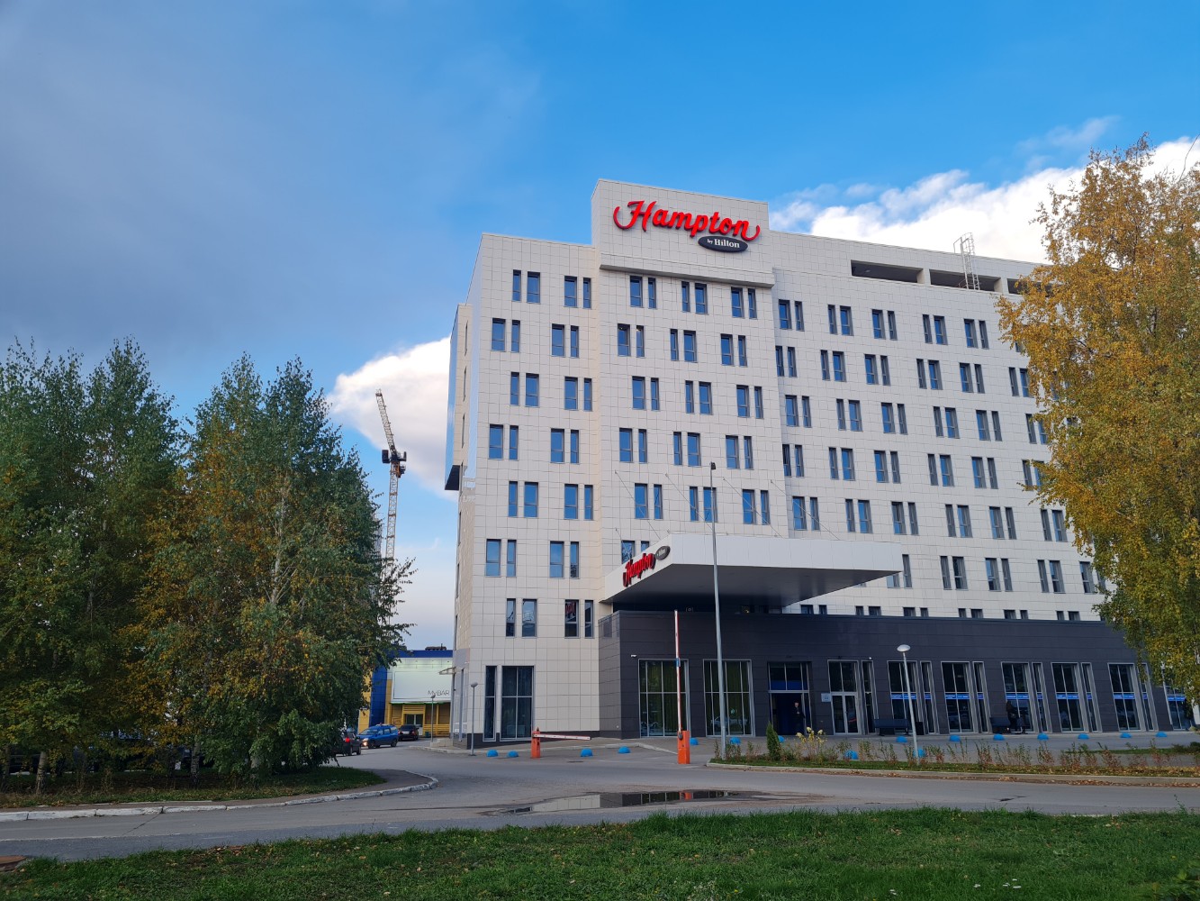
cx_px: 600
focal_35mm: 26
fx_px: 901
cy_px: 450
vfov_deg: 53.1
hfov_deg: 67.3
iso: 50
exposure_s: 1/222
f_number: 1.8
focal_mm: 5.4
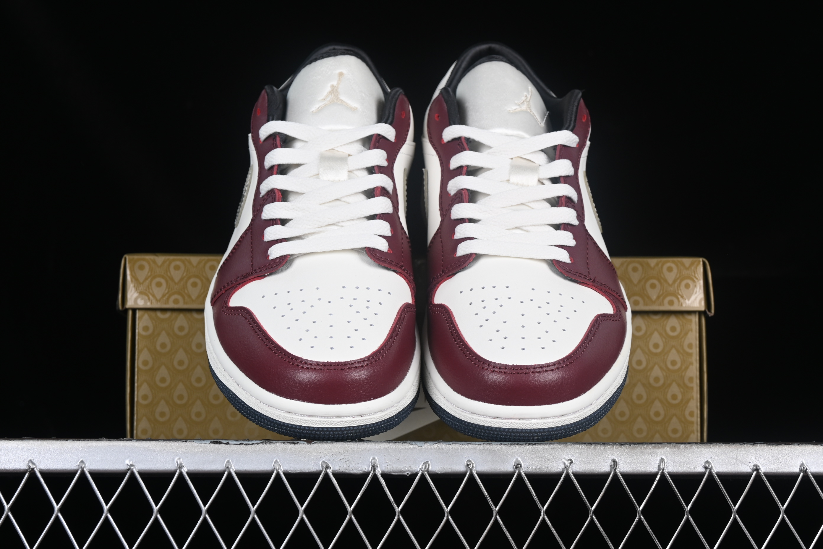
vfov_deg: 18.2
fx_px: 1714
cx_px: 412
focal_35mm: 75
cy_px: 274
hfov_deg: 27.0
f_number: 8
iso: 160
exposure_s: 1/80
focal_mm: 50
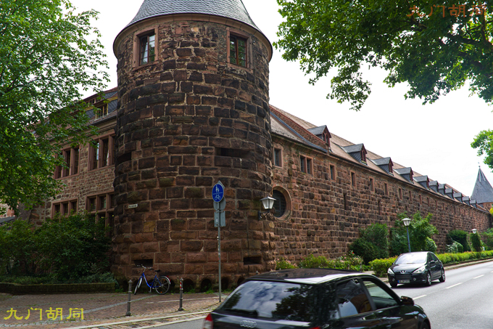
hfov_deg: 61.9
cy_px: 164
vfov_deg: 43.6
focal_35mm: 30
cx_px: 246
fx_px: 411
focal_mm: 20
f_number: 4.5
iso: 100
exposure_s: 1/200
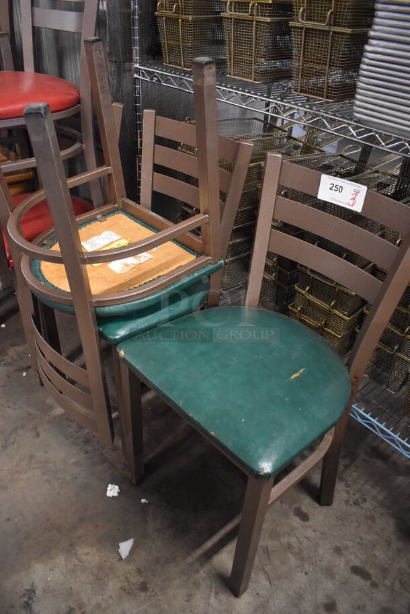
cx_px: 205
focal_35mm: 27
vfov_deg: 67.3
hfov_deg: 48.0
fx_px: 461
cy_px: 307
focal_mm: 18
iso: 2500
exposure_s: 1/30
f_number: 3.5
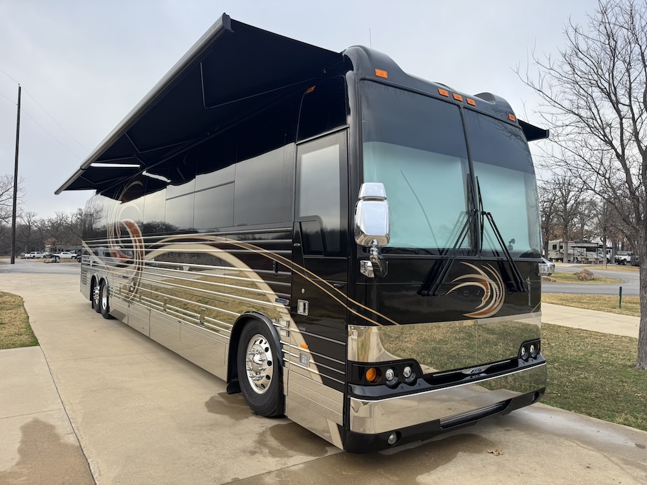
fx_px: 449
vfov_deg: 56.8
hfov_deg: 71.6
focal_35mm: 24
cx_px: 324
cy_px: 242
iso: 80
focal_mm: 6.76
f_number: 1.78
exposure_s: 1/588
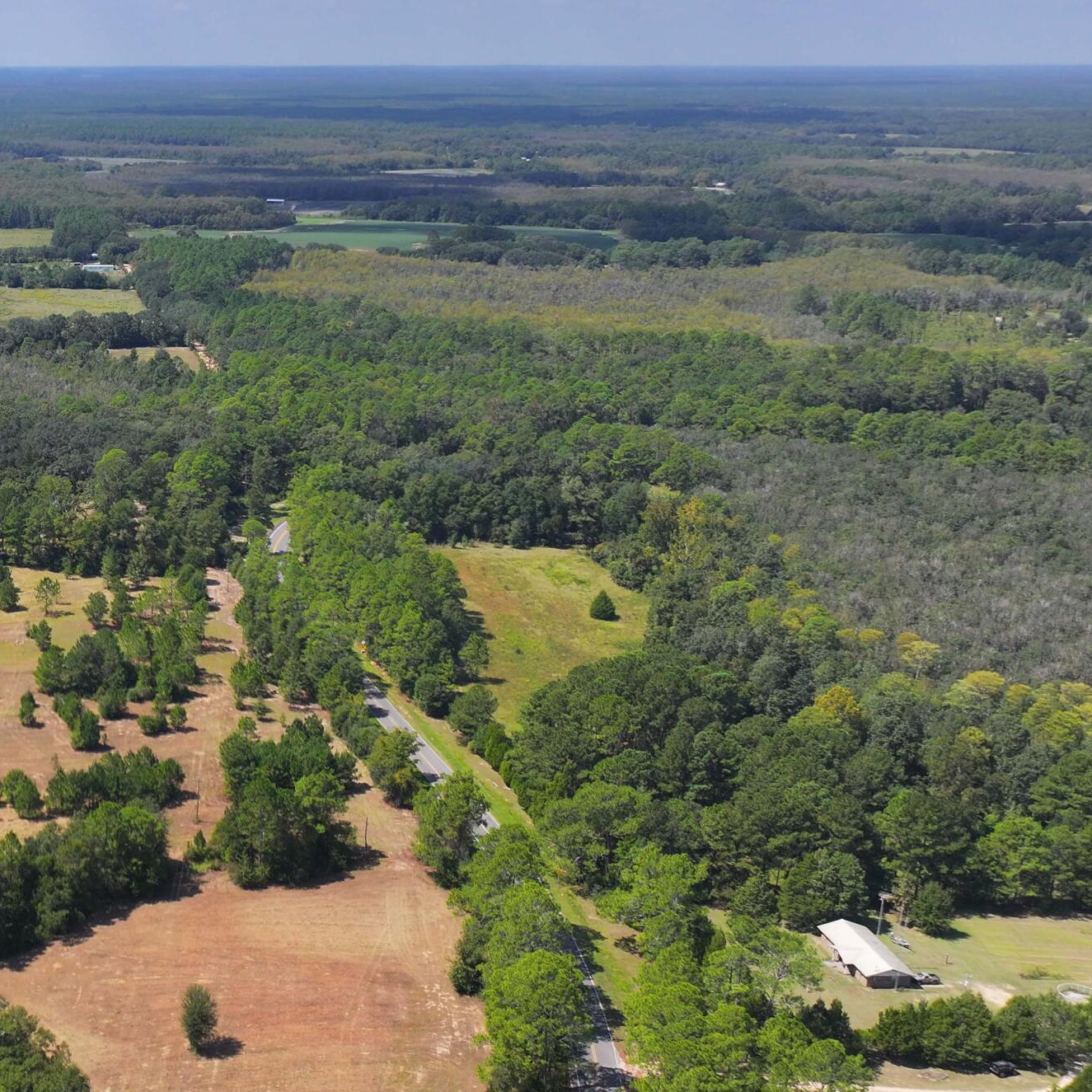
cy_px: 525
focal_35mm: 48
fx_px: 1713
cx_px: -65
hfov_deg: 31.9
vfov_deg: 35.4
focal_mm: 12.29
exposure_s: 1/2000
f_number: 2.8
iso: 110
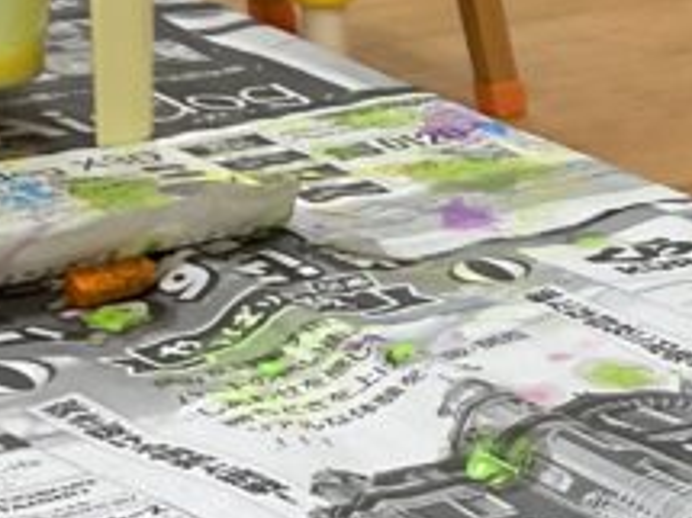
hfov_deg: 12.1
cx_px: 1545
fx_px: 2757
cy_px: 93
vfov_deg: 10.7
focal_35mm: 138
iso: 40
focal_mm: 3
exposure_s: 1/120
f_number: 1.8
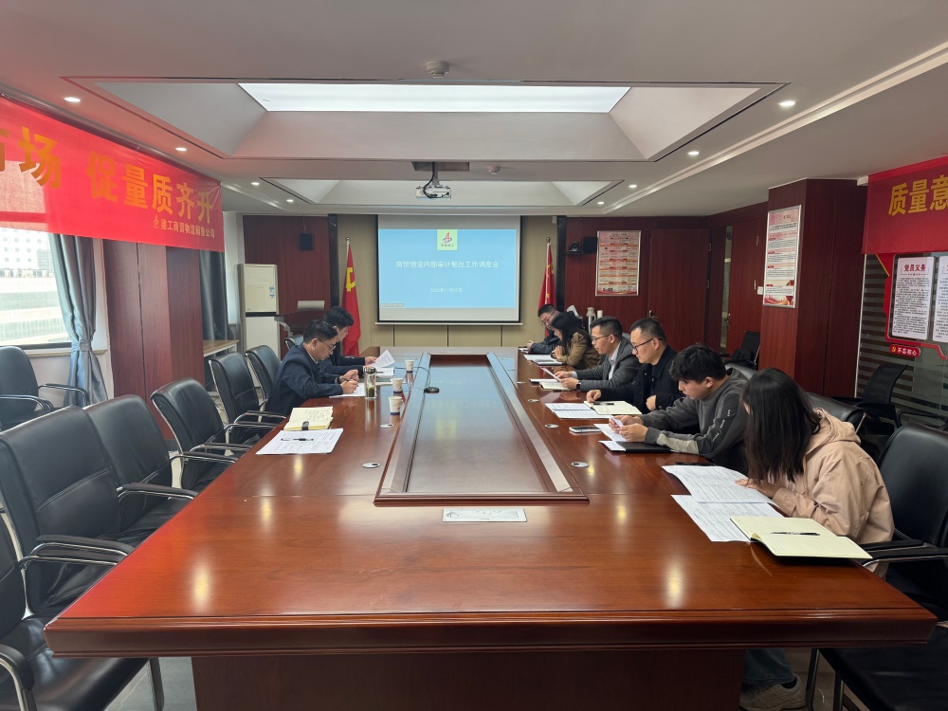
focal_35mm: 24
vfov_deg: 56.8
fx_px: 657
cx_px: 474
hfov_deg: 71.6
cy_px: 356
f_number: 1.78
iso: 100
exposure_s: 1/100
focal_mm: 6.76
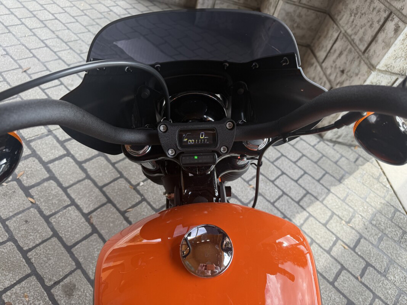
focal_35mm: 24
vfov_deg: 56.8
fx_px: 282
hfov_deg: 71.6
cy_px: 152
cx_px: 204
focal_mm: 6.76
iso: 80
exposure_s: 1/372
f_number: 1.78
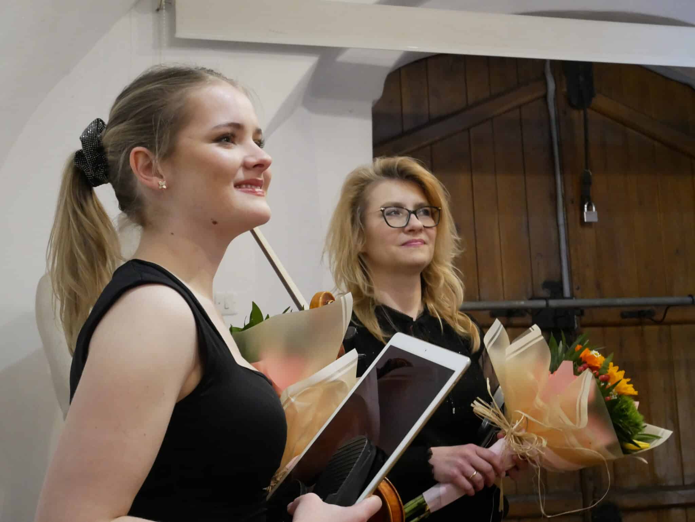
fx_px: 1045
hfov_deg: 36.8
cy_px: 261
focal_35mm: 52
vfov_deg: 28.1
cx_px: 348
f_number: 5.3
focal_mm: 26
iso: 3200
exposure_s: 1/40
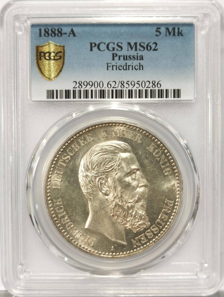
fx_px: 464
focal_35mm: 54
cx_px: 112
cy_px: 148
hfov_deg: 27.2
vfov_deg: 35.4
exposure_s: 1/100
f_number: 16
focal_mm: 5.56
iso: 100
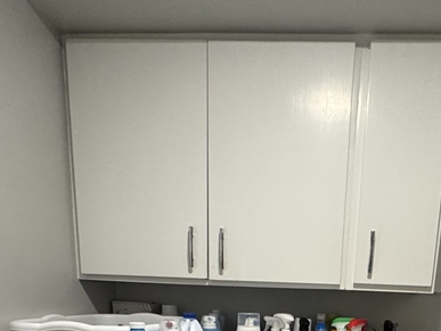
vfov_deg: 31.3
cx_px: 289
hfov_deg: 49.3
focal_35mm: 37
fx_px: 472
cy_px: 414
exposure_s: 1/60
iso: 500
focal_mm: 2.22
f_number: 2.2
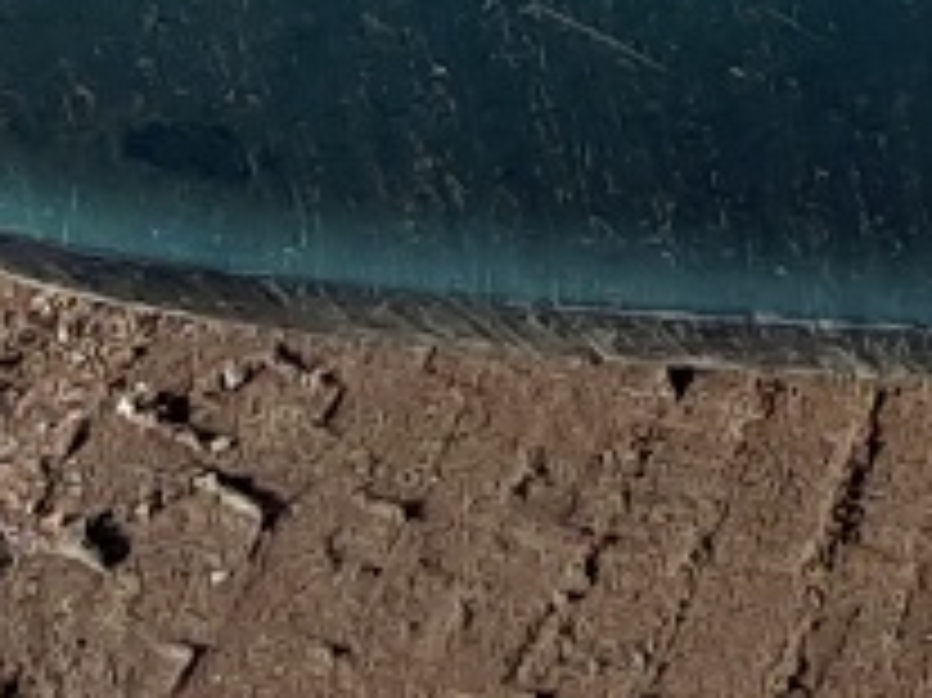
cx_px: 2112
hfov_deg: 9.0
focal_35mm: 201
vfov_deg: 6.8
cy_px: -1310
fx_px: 5409
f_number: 1.7
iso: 40
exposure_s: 1/1111
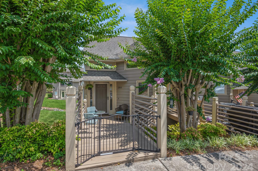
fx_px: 122
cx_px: 126
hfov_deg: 93.3
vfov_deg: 70.3
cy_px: 87
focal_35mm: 17
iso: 200
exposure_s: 1/320
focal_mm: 16
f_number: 7.1
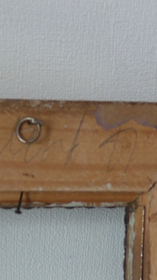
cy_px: 448
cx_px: 15
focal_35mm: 120
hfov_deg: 10.0
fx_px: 888
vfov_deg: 16.0
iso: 200
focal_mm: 20
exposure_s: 1/40
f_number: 3.5
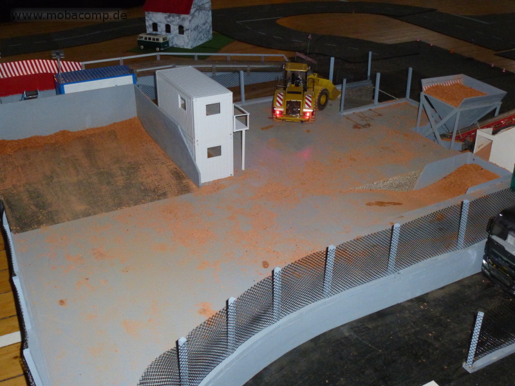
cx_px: 258
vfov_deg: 37.7
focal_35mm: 38
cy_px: 193
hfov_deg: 49.0
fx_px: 565
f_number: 3.8
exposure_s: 1/60
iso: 800
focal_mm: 6.8
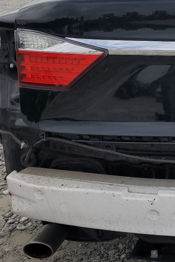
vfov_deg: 35.7
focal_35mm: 55
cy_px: 77
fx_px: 401
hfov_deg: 21.6
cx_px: 241
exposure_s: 1/3333
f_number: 1.5
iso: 50
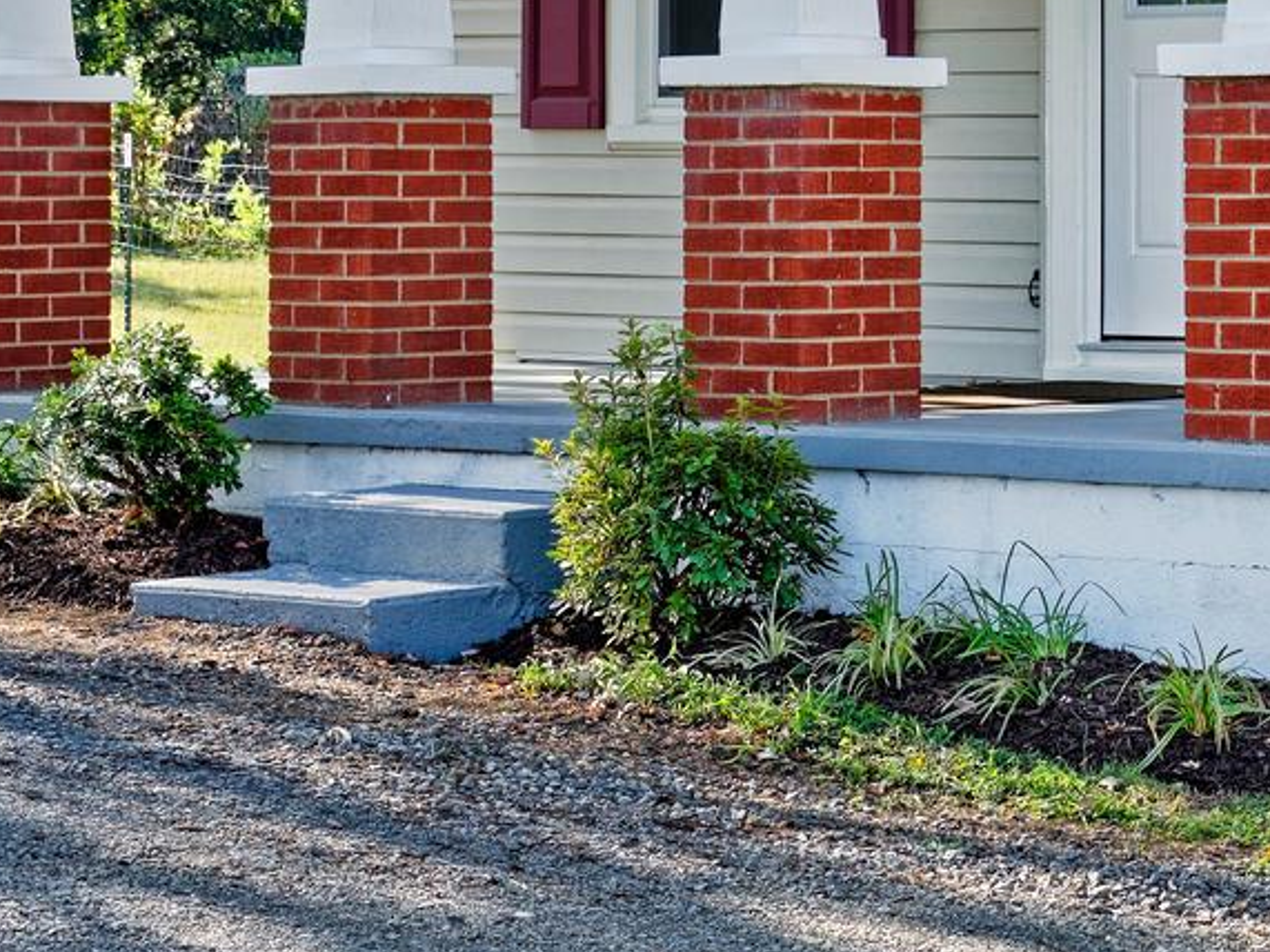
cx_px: 1566
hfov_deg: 14.5
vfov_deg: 11.2
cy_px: -107
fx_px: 4805
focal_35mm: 131
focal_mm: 38
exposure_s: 1/200
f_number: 5
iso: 250
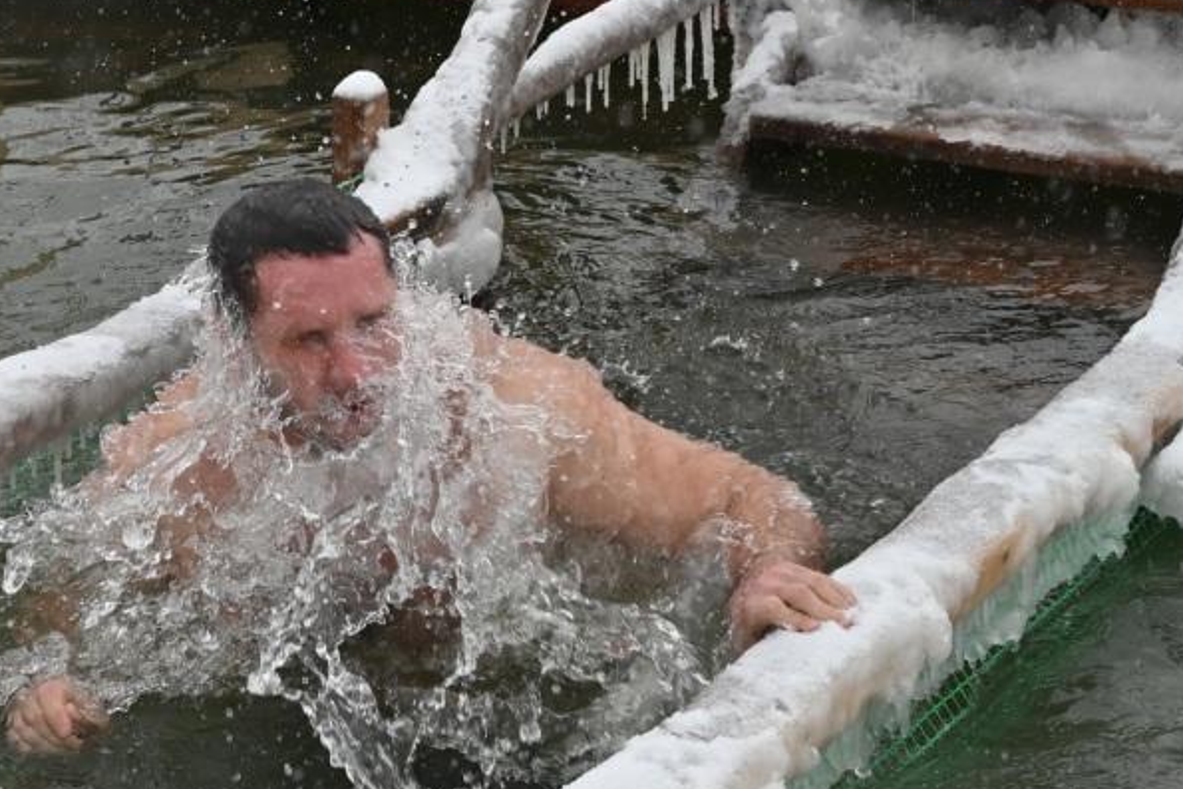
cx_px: 334
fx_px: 4076
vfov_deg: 11.1
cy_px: 335
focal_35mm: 124
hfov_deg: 16.5
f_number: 10
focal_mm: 48
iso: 800
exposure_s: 1/400
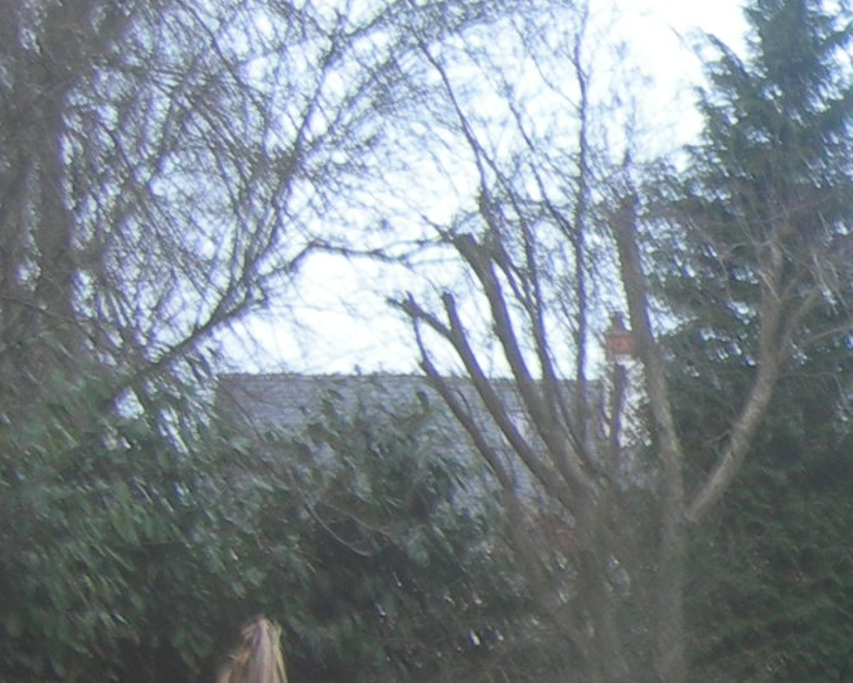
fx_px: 3586
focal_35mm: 142
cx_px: 1617
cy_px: 620
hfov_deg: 12.2
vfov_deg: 10.8
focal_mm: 7.8
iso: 50
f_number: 2.8
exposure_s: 1/13.7
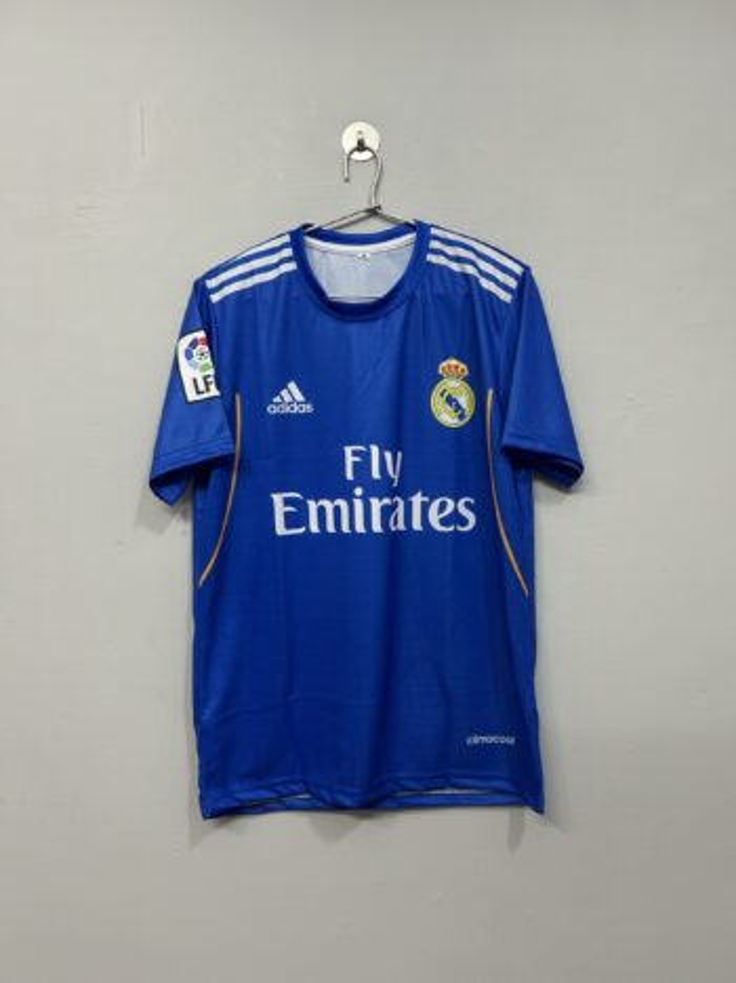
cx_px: 368
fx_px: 737
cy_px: 492
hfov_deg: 53.0
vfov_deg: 67.3
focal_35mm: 26
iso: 125
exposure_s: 1/50
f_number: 1.5
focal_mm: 5.7
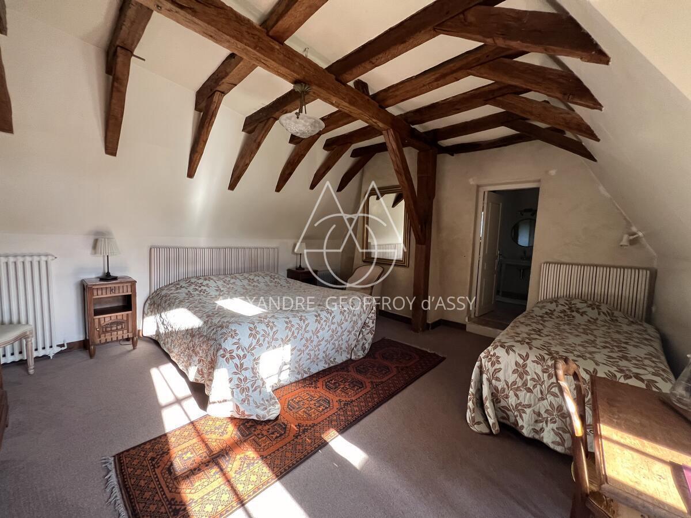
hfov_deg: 106.2
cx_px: 346
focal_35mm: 13
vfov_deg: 89.9
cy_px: 259
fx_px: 260
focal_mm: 1.57
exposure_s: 1/99
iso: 250
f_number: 1.8
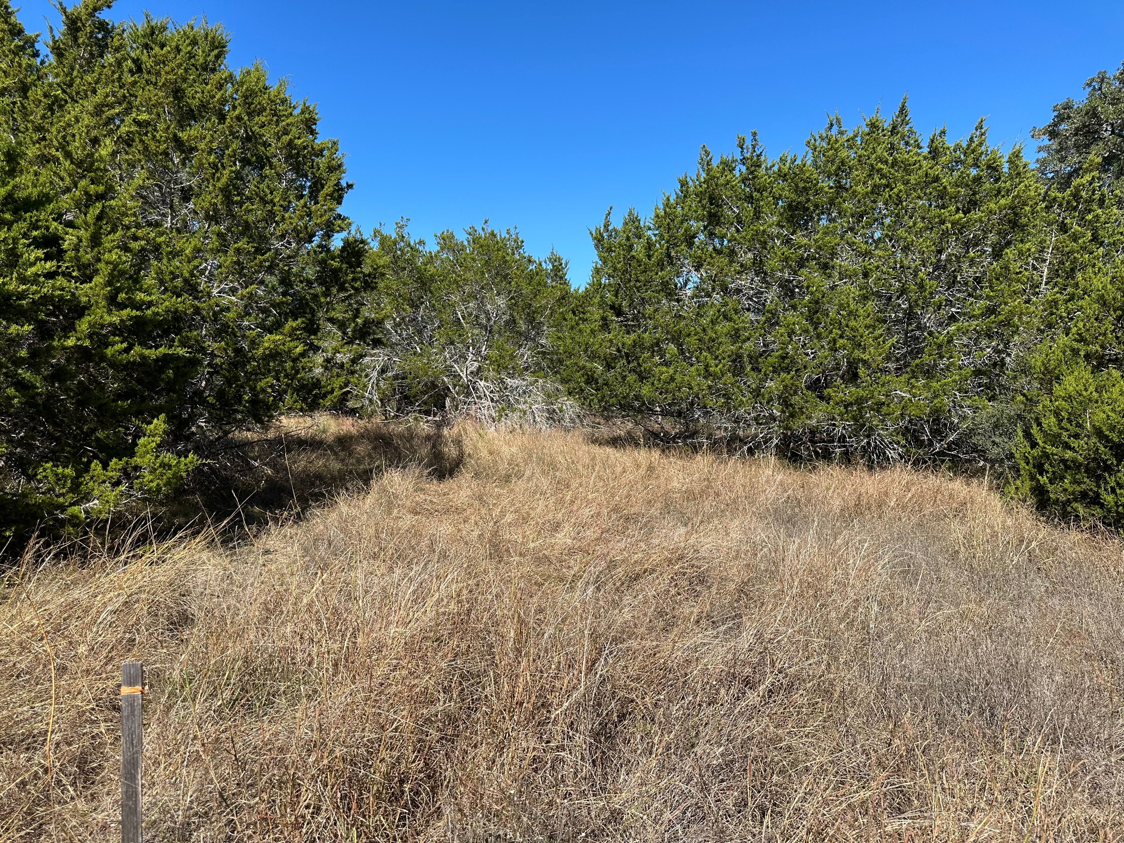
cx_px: 562
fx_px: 779
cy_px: 422
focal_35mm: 24
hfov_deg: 71.6
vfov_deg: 56.8
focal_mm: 6.86
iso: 80
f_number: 1.78
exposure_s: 1/3155
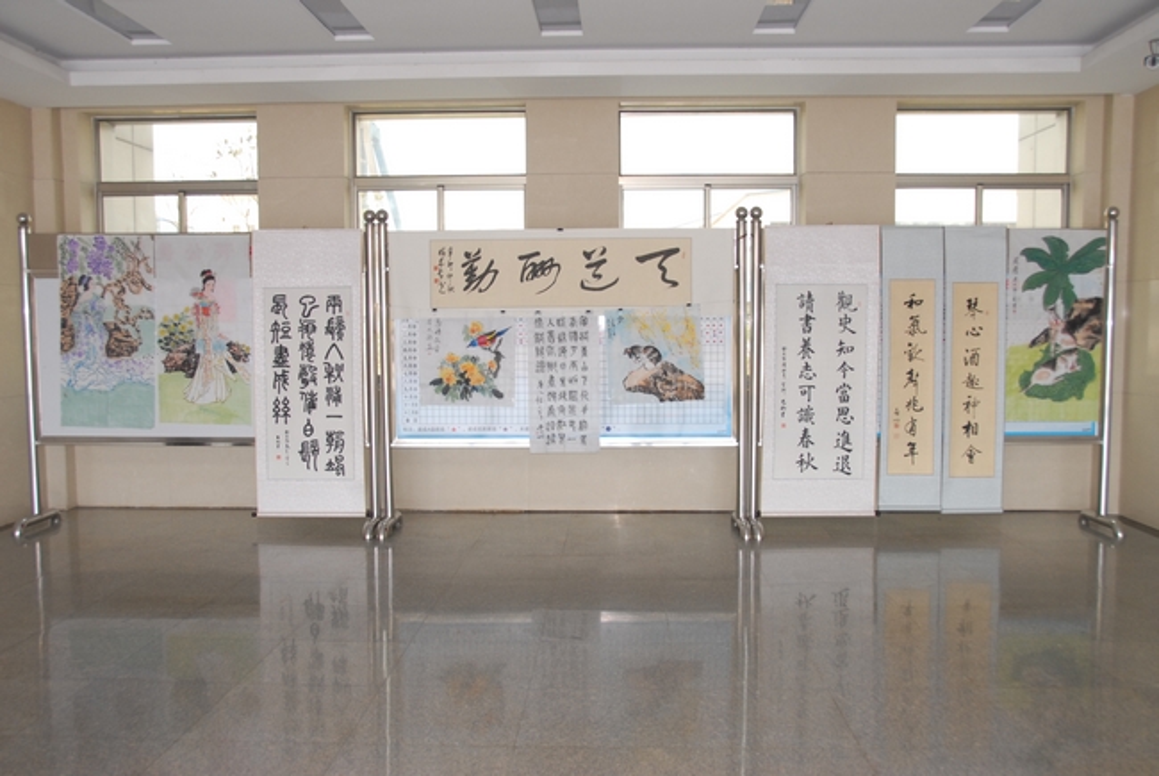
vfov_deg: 40.1
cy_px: 388
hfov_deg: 57.2
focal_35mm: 33
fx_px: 1064
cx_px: 580
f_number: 4
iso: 400
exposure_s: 1/125
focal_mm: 22
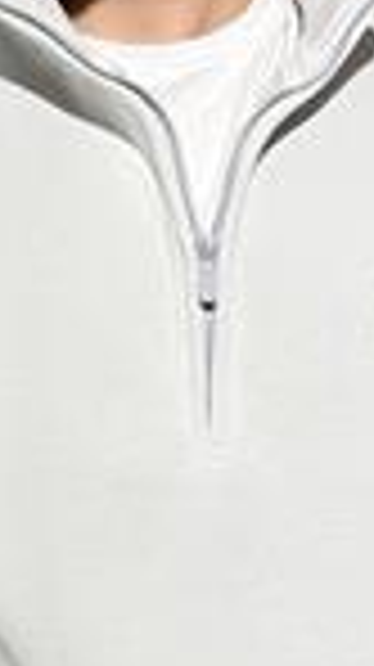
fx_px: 2916
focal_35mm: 165
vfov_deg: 13.0
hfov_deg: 7.3
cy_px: 405
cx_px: 171
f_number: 1.78
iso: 64
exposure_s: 1/154
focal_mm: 6.76
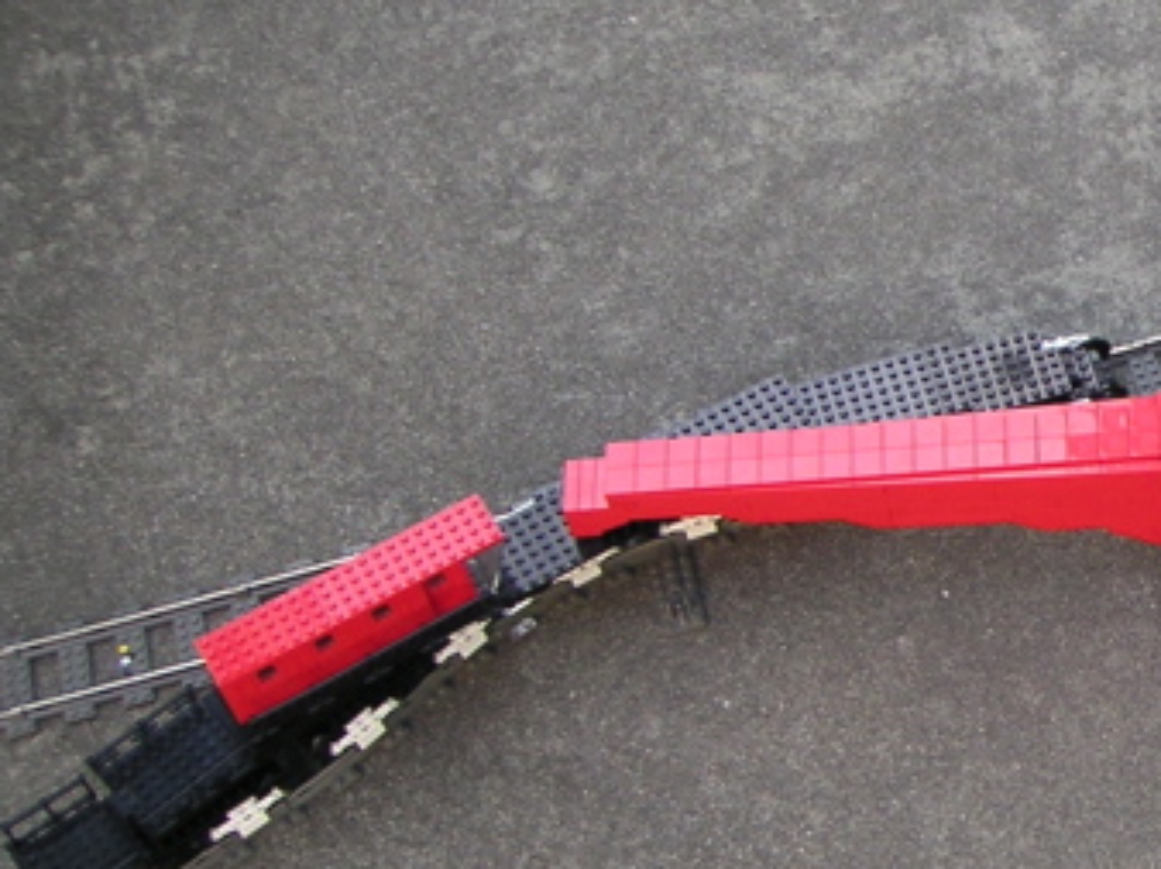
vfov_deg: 16.4
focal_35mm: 90
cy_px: 508
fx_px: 3016
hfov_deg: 20.5
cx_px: 1367
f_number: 2.8
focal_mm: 6
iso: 50
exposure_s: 1/90
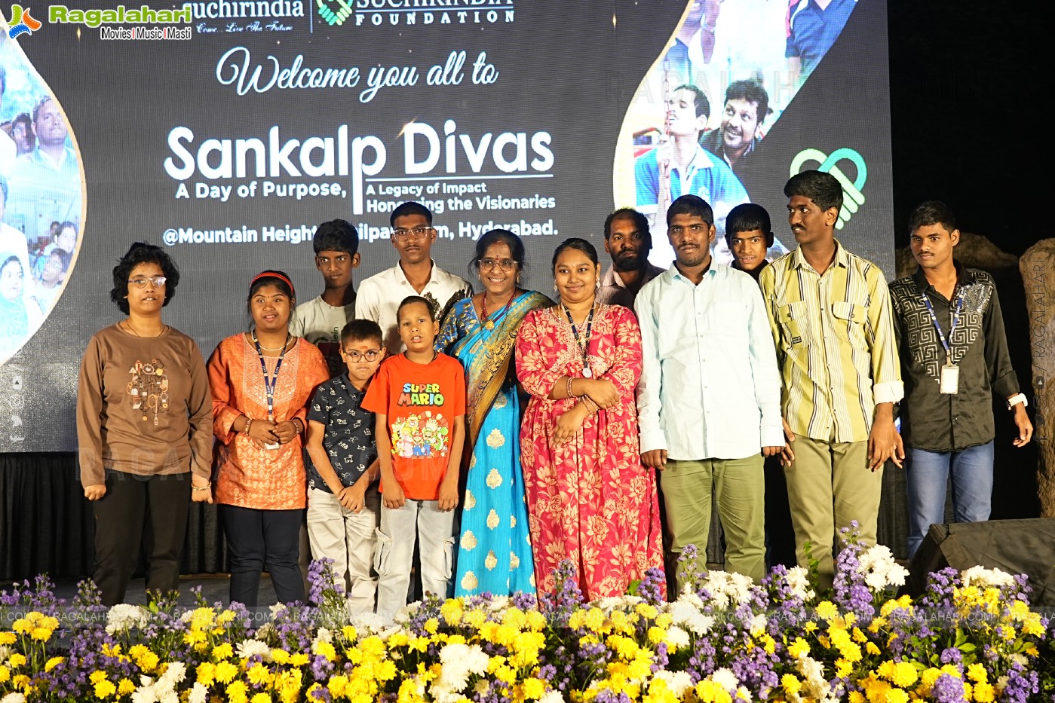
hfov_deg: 33.4
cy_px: 352
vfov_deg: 22.6
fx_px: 1758
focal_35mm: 60
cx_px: 528
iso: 800
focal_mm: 40
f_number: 4
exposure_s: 1/200
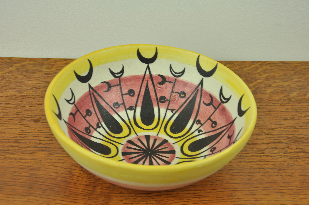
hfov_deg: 26.0
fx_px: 669
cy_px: 102
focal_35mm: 78
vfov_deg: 17.4
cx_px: 154
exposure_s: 1/13
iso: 320
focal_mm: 52
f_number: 7.1
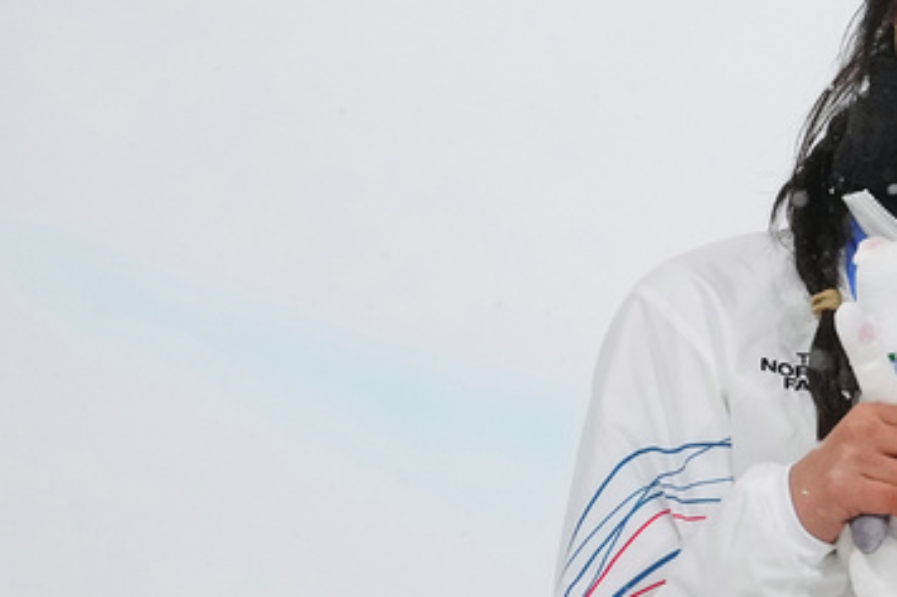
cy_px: 125
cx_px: 1066
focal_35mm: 864
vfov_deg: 1.6
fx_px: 21517
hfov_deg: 2.4
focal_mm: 200
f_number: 2.8
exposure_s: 1/3200
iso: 2500
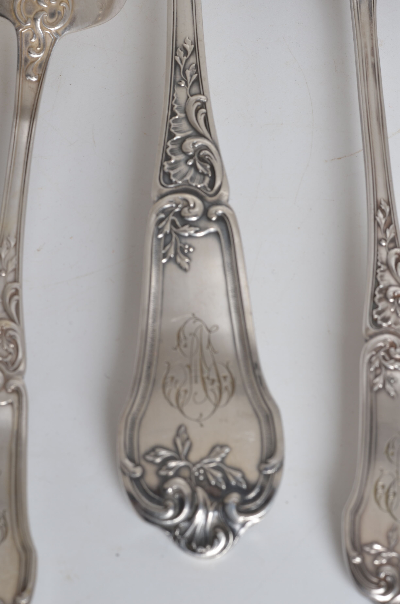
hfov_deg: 18.1
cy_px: 302
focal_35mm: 75
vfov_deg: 27.0
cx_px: 200
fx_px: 1256
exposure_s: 1/125
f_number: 14
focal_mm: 50
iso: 100
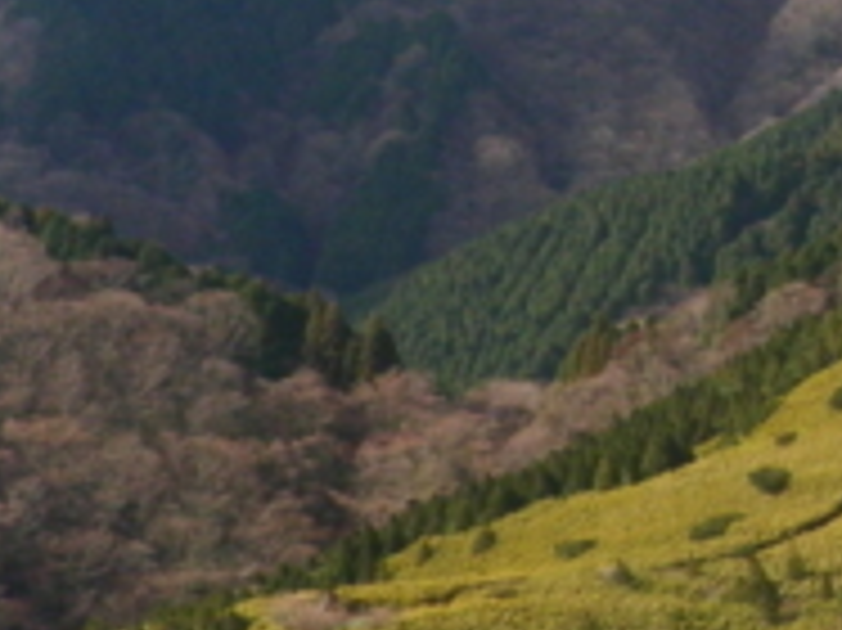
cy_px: 198
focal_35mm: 150
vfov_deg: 9.9
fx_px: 3646
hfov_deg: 12.0
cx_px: 1562
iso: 64
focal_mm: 6.2
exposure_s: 1/125
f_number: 6.3
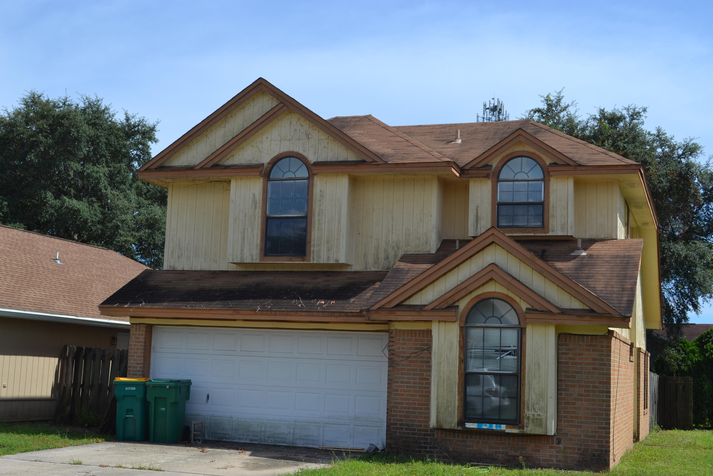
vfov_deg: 28.1
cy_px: 238
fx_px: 951
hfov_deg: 41.1
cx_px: 356
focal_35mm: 48
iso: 100
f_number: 8
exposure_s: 1/250
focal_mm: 32
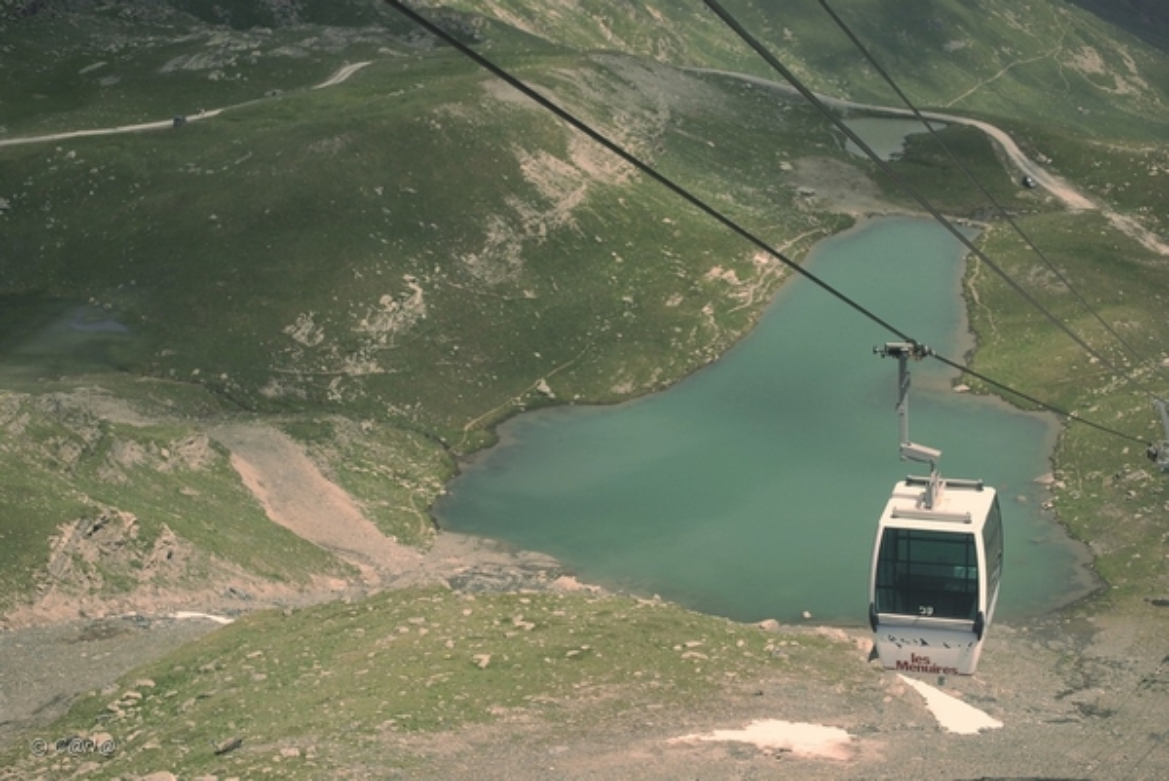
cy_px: 390
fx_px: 2681
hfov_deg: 24.6
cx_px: 584
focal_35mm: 82
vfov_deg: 16.6
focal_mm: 55
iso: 100
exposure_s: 1/160
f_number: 6.3
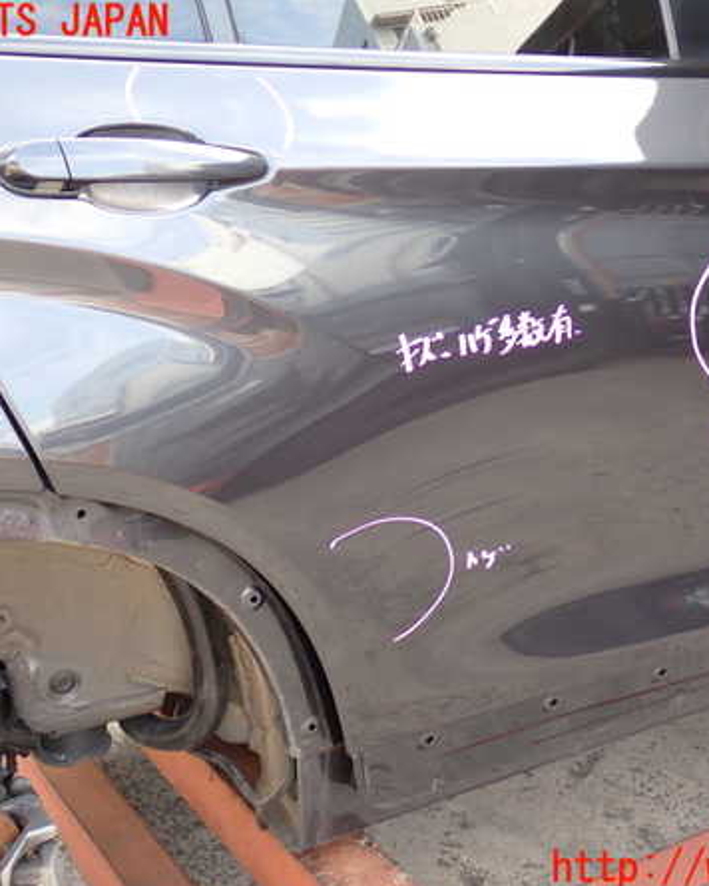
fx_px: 1416
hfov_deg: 28.1
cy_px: 446
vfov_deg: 34.7
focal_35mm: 54
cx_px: 404
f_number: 2.8
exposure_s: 1/80
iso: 200
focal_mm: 7.31
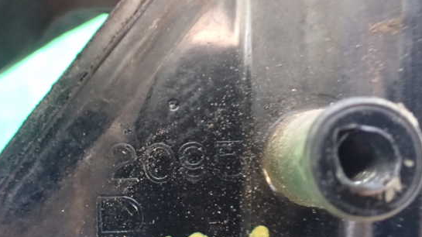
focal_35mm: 36
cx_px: 198
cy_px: 154
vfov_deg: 32.6
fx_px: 403
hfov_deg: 55.3
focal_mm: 5.4
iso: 1250
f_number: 2.3
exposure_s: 1/30
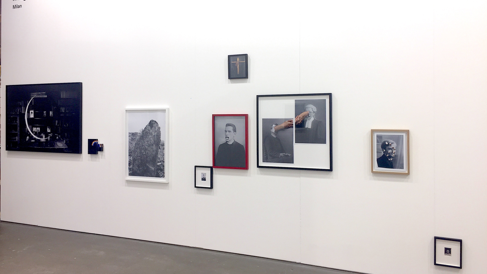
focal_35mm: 32
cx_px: 244
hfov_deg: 61.0
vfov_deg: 36.6
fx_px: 413
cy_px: 116
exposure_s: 1/50
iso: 32
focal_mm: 4.15
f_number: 2.2
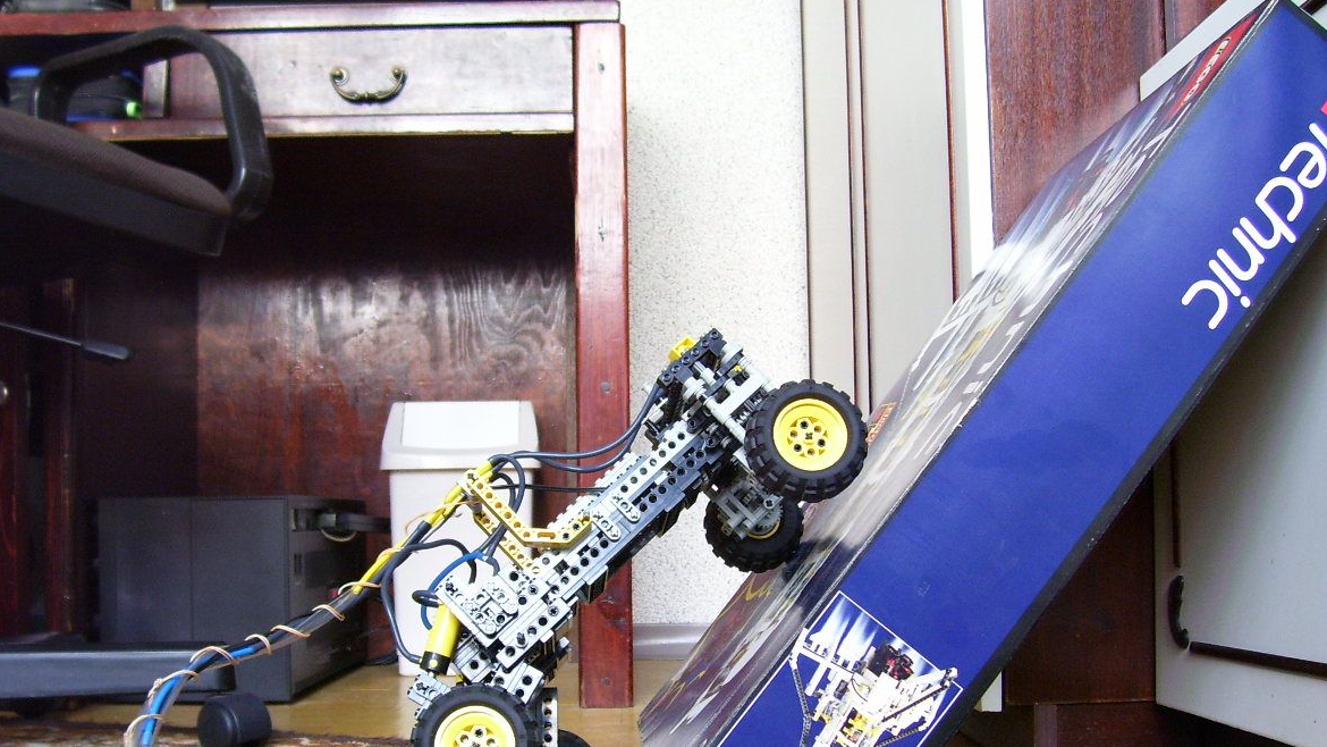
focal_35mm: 38
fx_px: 1337
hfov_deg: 52.8
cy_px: 498
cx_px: 660
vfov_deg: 30.9
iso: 160
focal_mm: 5.6
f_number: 2.7
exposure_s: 1/4
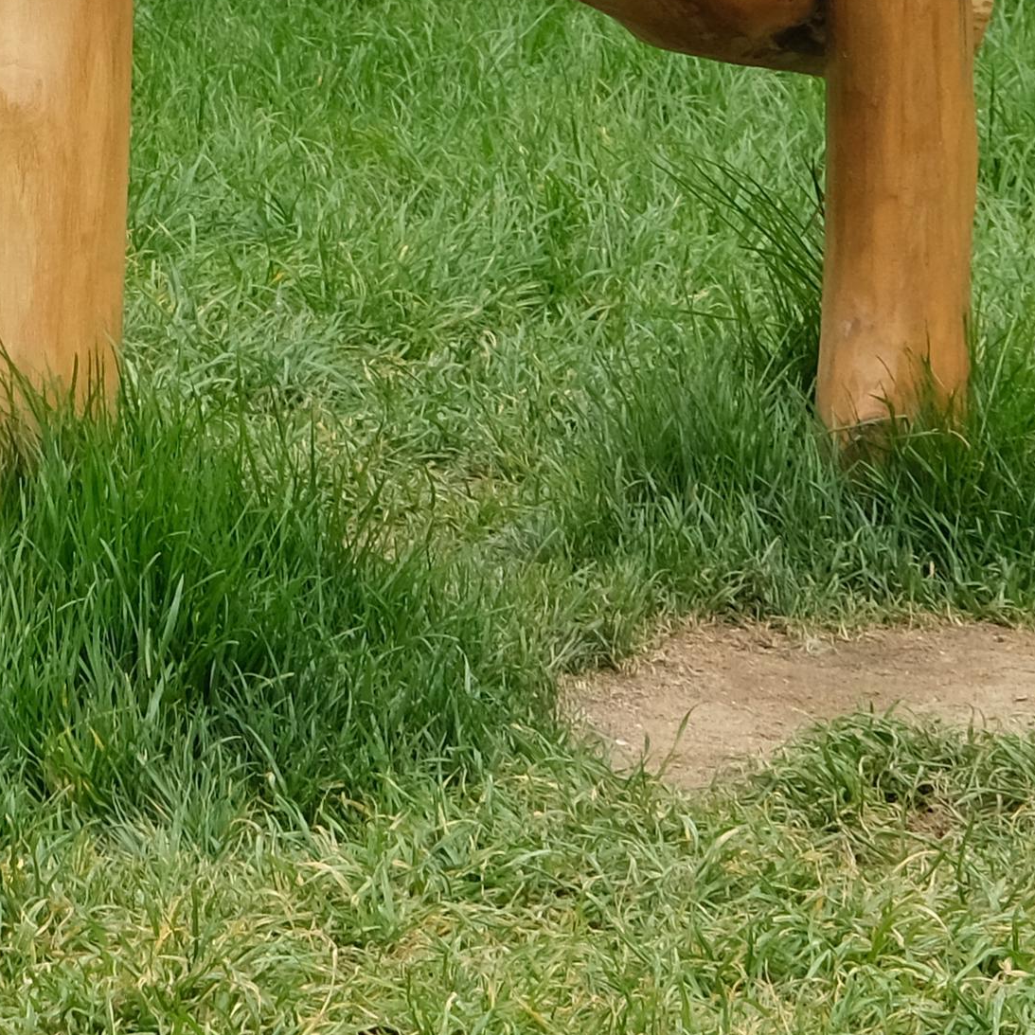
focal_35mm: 199
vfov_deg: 8.6
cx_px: -193
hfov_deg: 8.7
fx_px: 6732
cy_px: -468
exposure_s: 1/320
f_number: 8
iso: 640
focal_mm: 27.5
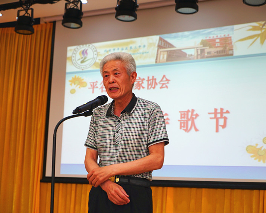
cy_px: 106
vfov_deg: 22.2
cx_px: 139
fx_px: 543
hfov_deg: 27.5
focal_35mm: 69
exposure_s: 1/80
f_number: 4
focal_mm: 61
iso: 200
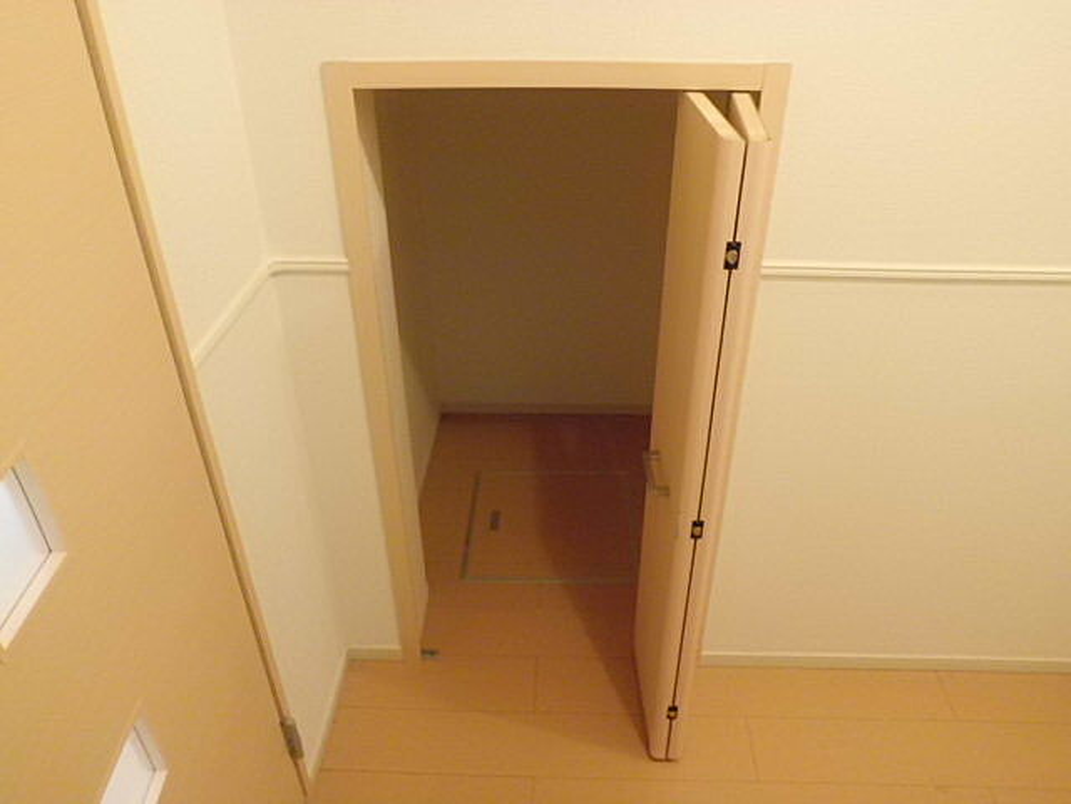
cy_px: 402
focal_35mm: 26
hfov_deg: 67.3
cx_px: 536
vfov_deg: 53.1
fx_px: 804
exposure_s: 1/25
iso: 400
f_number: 2.8
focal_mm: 4.7
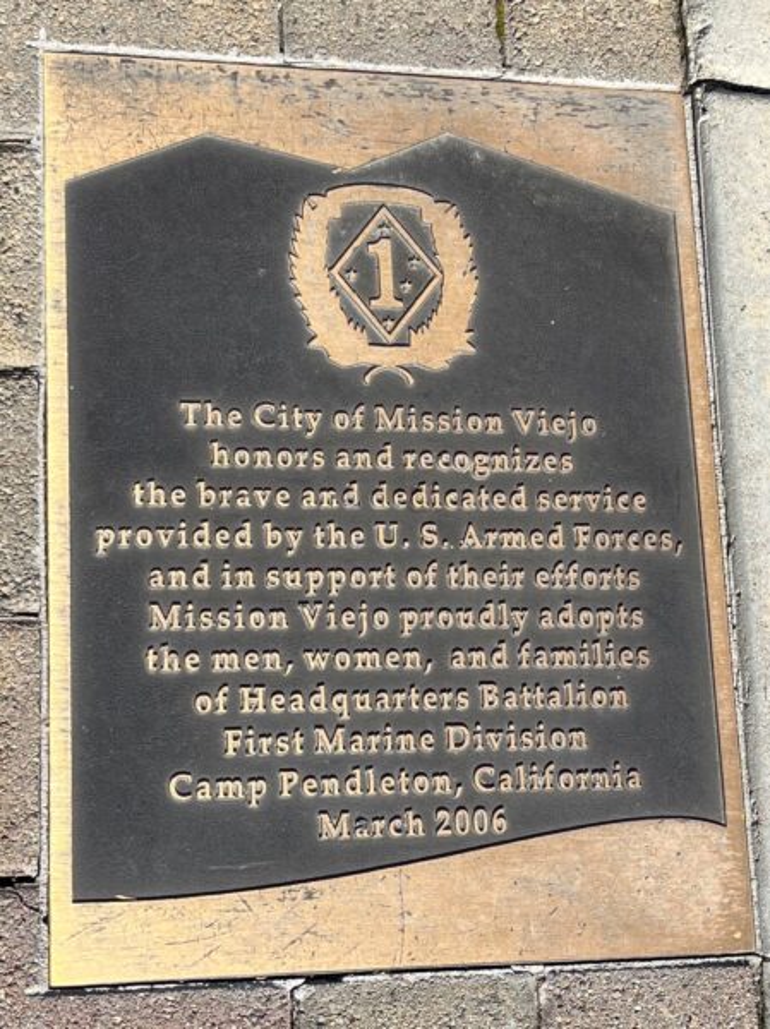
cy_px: 514
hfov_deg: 53.0
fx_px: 772
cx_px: 385
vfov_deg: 67.3
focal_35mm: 26
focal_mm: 5.1
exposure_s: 1/3311
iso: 50
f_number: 1.6
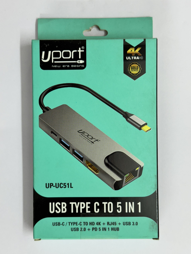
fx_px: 353
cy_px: 127
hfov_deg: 30.3
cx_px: 96
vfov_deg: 39.7
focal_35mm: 48
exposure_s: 1/100
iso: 80
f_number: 1.78
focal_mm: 6.76
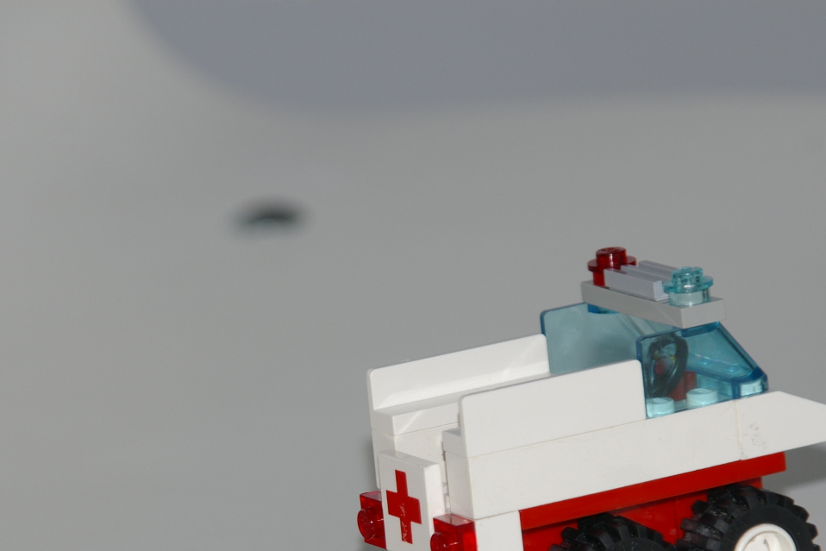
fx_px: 11037
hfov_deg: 4.3
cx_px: 492
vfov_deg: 2.9
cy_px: 441
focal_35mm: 481
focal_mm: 200
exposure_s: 1/180
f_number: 6.7
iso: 200
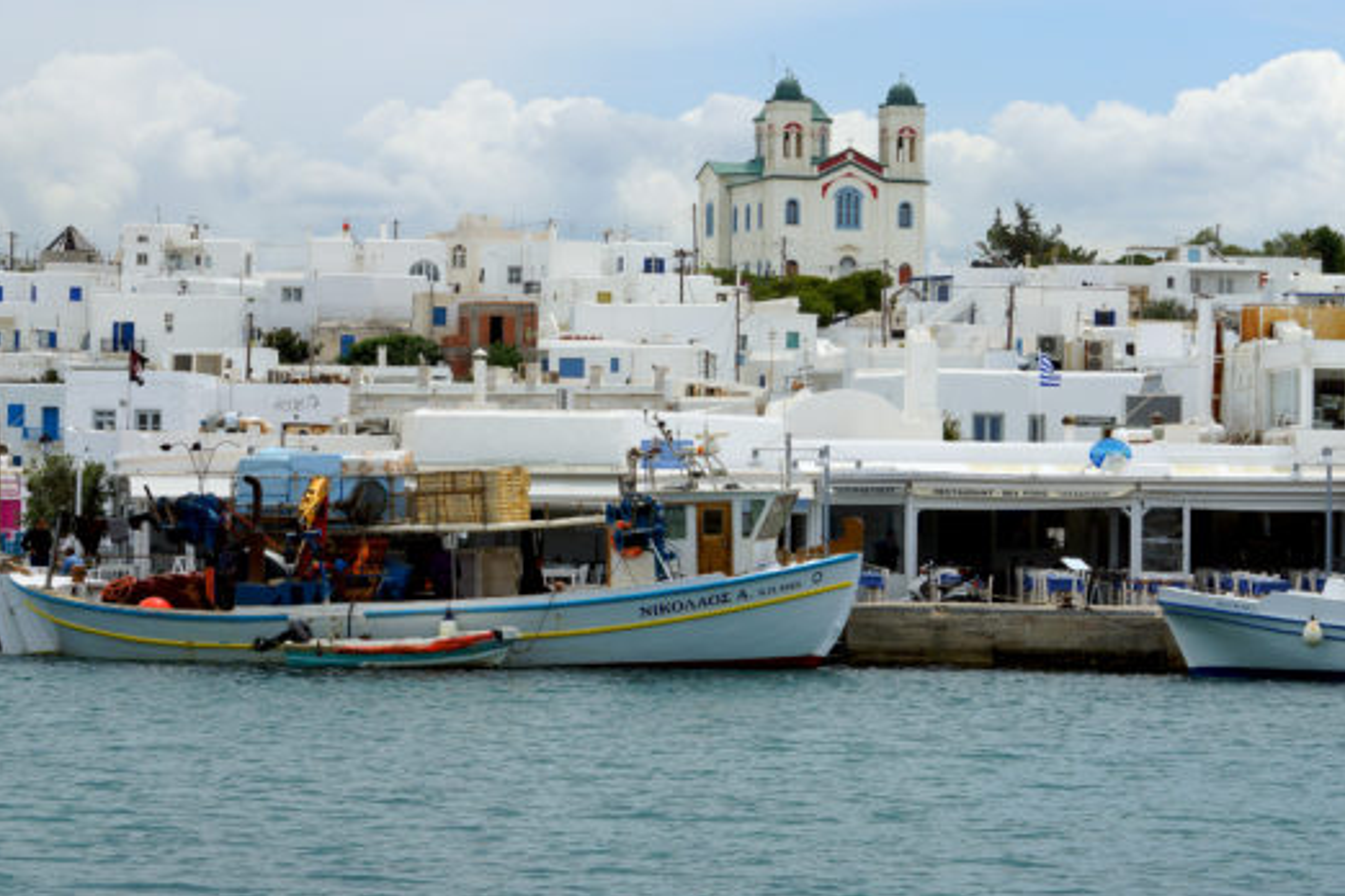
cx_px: 806
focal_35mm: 140
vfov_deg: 9.8
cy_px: 306
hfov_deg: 14.6
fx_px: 5230
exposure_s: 1/250
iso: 100
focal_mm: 70
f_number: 13
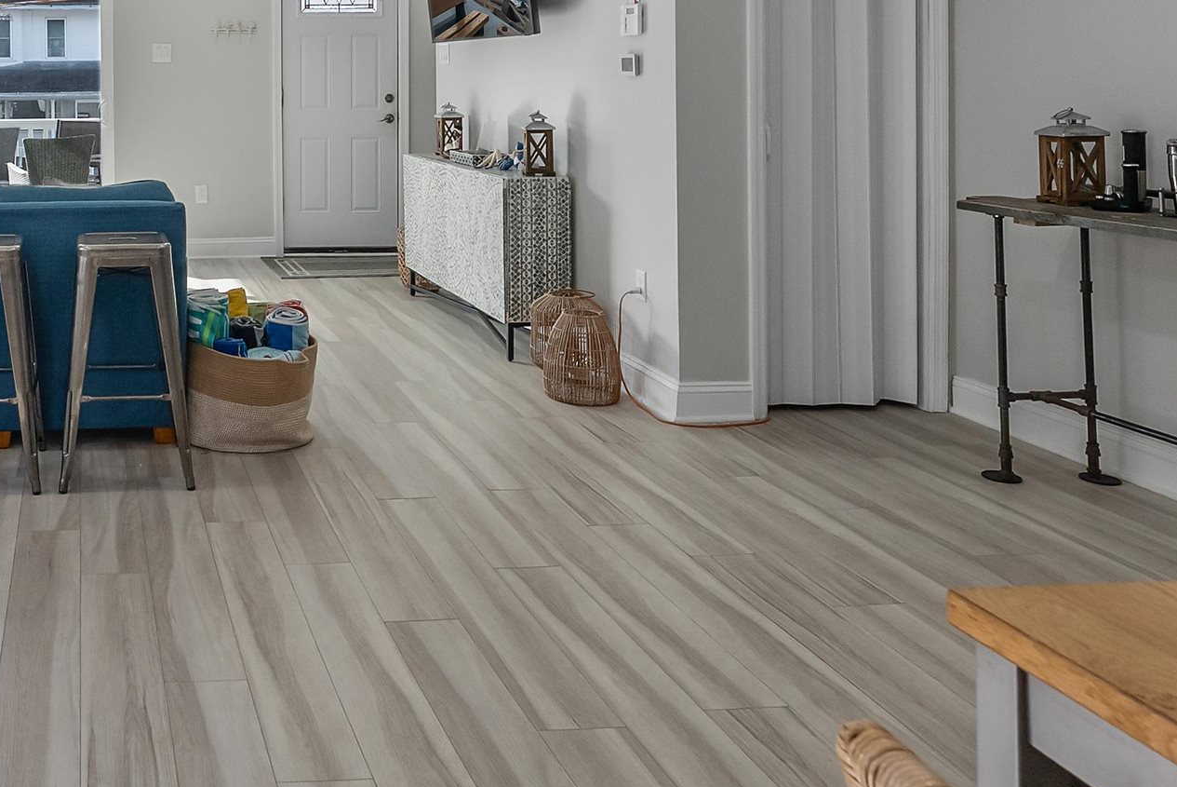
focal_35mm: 34
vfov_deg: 36.5
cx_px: 127
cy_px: 76
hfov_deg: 49.9
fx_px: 1112
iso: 640
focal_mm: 14
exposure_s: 1/125
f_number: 7.1
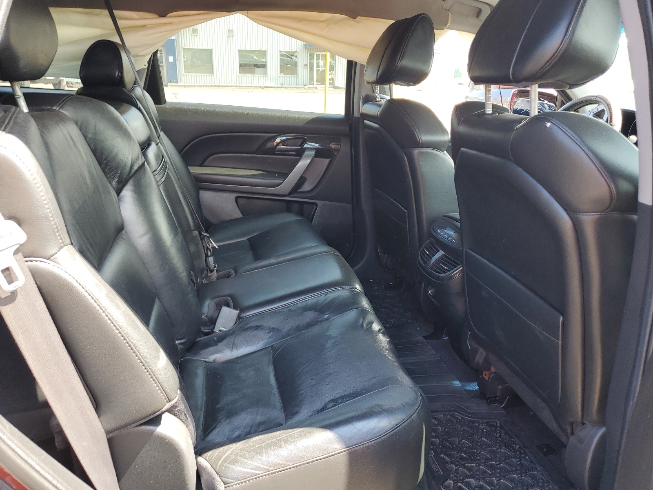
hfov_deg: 67.3
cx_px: 326
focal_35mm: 26
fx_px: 490
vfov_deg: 53.1
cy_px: 245
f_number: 1.5
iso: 52
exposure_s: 1/120
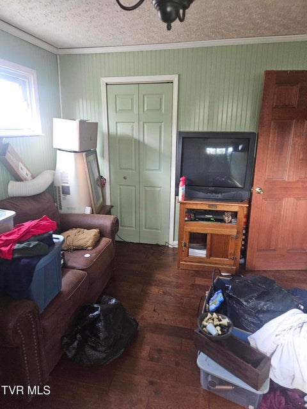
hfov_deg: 58.9
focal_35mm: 23
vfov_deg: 73.9
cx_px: 154
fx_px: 272
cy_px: 204
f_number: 1.8
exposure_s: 1/60
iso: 800
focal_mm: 5.4
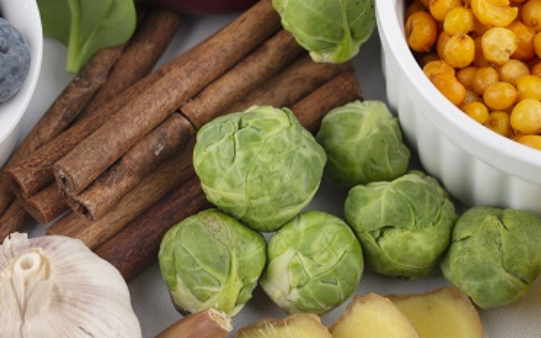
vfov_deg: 5.1
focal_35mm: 259
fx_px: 3816
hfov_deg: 8.1
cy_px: -1
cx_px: 87
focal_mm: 105
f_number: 9
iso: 100
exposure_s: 1/100
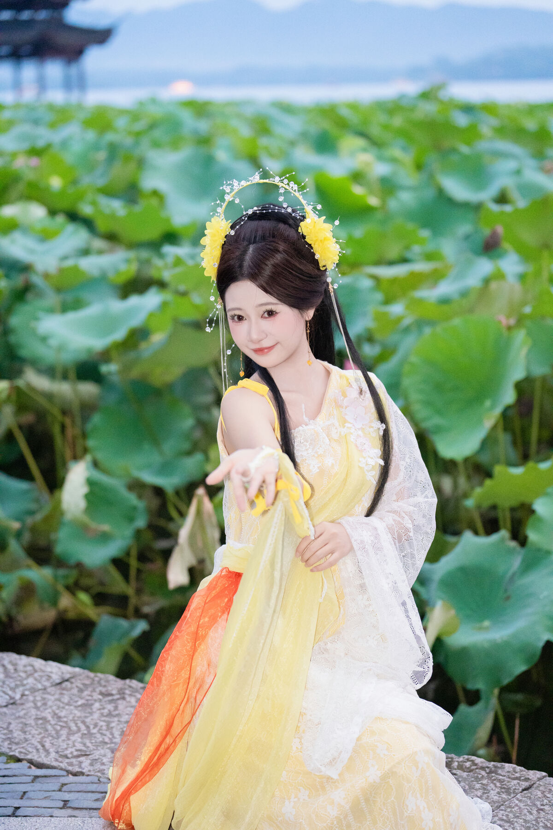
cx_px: 276
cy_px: 415
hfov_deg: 18.2
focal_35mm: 75
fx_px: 1728
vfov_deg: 27.0
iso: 8000
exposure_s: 1/250
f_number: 2.8
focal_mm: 75
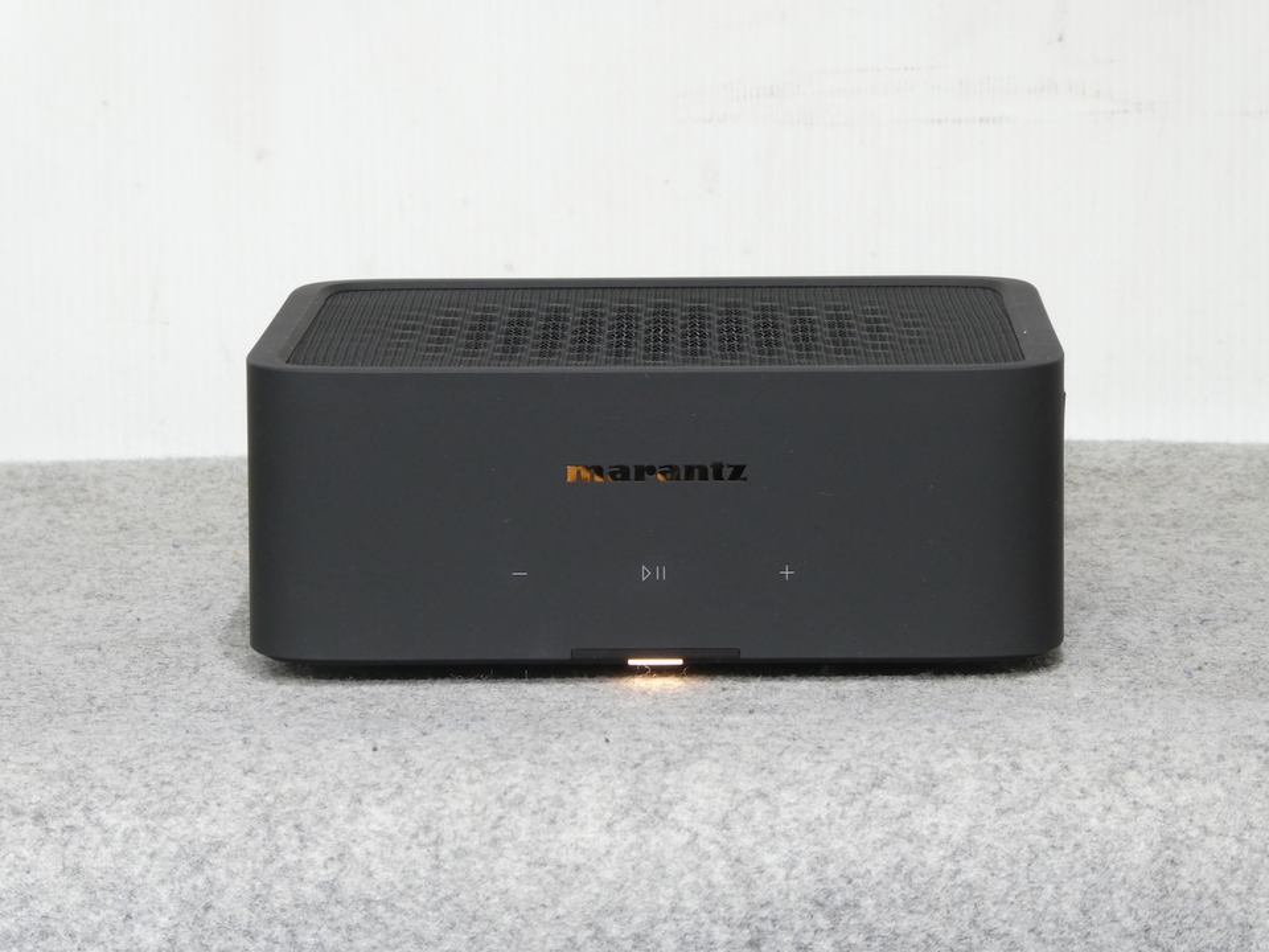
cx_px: 634
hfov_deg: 13.1
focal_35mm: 151
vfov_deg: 9.8
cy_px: 476
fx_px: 5536
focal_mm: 27.1
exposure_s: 1/6
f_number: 5.4
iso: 200
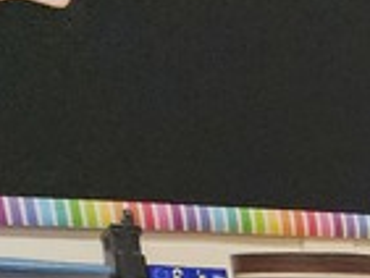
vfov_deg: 7.5
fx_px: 1787
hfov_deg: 8.4
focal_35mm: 167
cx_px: 1338
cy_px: 907
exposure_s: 1/120
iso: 250
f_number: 1.8
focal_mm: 6.4
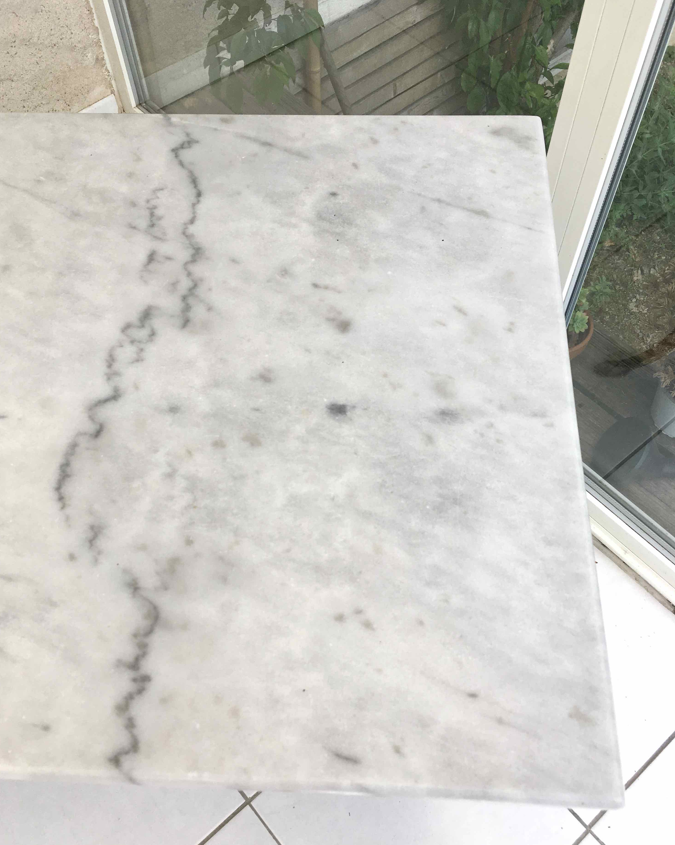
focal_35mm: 31
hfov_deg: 47.1
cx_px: 329
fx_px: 774
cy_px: 459
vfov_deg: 57.1
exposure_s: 1/587
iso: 25
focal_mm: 4.15
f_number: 2.2
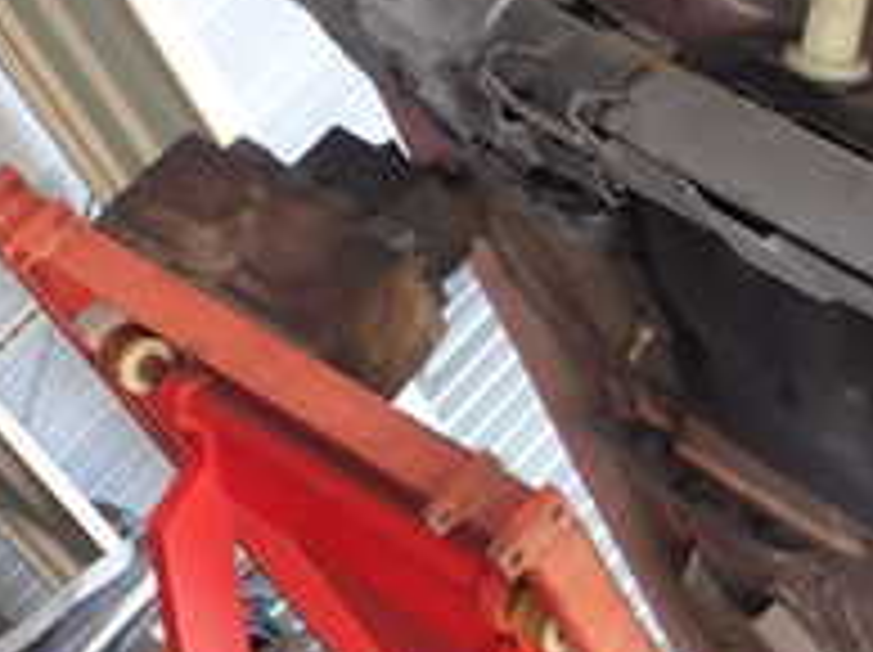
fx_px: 2343
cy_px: 364
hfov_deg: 19.7
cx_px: 1080
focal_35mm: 93
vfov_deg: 15.9
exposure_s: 1/60
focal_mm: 5.4
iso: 125
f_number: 2.3
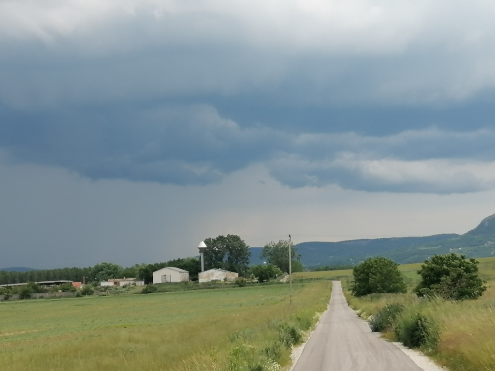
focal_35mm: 65
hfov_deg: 29.8
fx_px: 929
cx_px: 248
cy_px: 186
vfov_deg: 22.6
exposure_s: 1/494
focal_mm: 5.4
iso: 50
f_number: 1.8
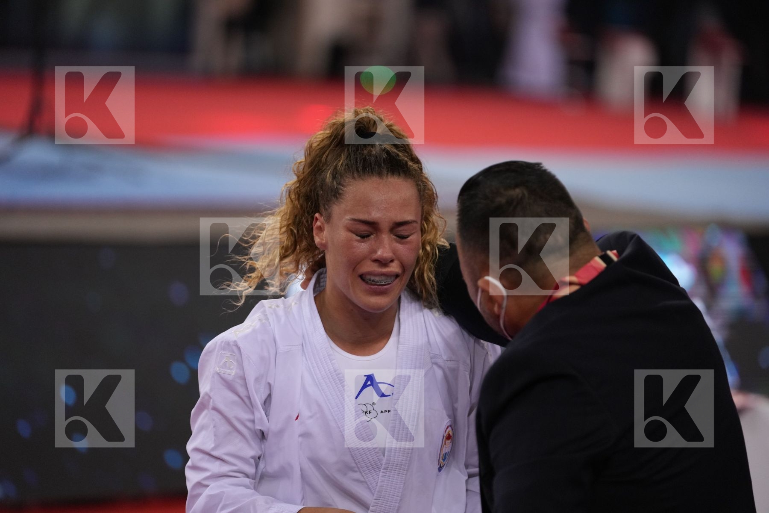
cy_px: 256
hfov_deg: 11.9
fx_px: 3695
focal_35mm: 173
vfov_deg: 7.9
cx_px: 384
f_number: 2.8
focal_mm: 173
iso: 2500
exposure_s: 1/1000
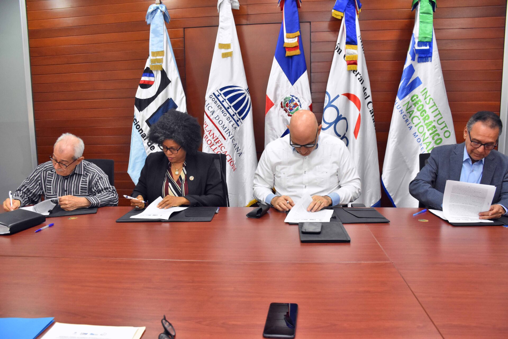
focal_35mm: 27
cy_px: 170
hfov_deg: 67.4
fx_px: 381
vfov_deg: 47.9
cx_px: 254
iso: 2200
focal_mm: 18
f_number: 4.8
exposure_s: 1/125
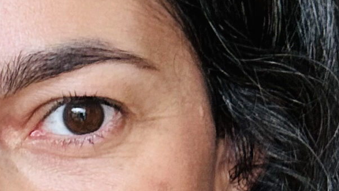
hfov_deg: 15.3
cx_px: 63
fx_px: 1250
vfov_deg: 8.7
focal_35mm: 139
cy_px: 214
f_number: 1.9
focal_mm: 2.69
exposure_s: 1/98
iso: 80
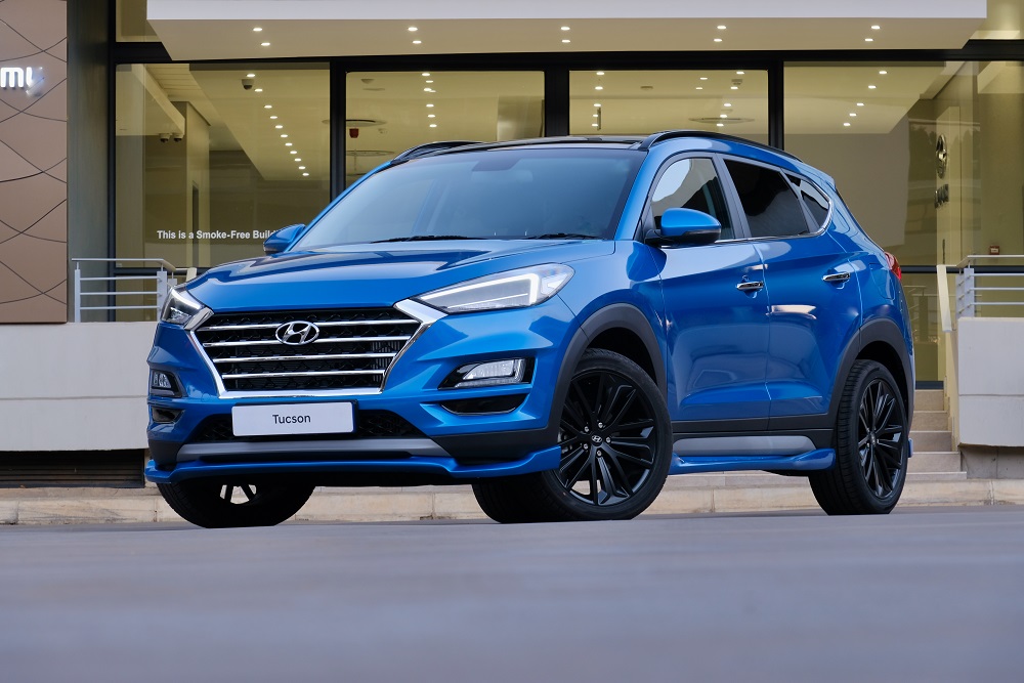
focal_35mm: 156
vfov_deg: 8.8
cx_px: 512
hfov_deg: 13.2
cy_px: 342
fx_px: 4438
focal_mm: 104.2
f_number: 13
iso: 400
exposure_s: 1/1.9
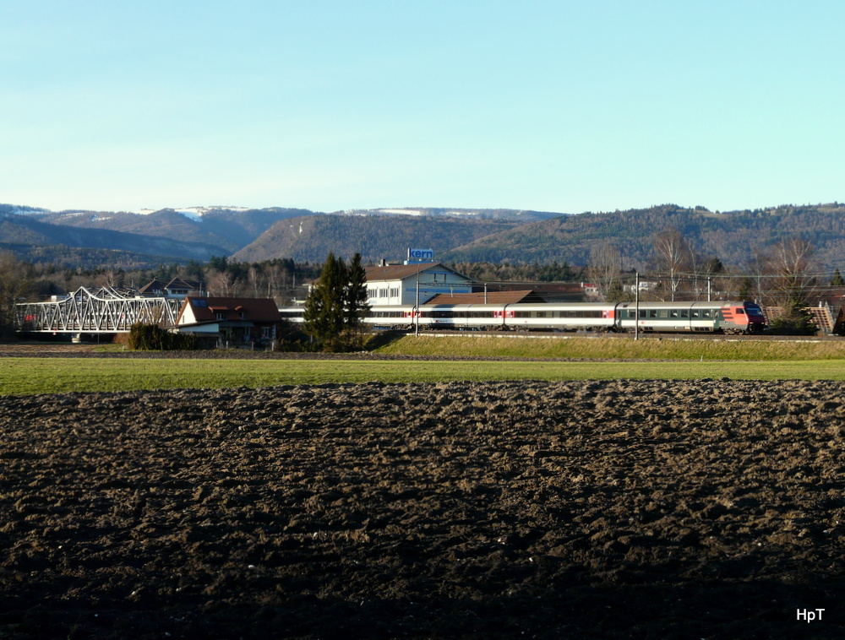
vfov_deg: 25.4
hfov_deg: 33.1
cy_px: 320
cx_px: 422
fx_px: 1421
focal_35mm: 58
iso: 100
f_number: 4
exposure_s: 1/200
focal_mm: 9.5
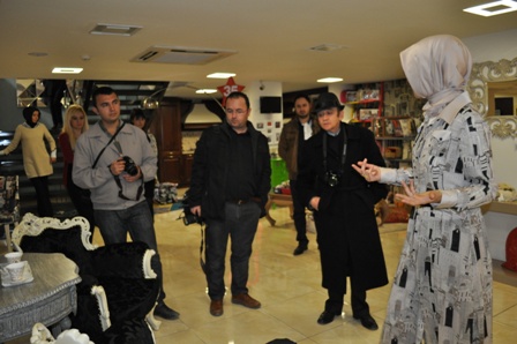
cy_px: 172
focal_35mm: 30
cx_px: 258
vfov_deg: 43.5
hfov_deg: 62.0
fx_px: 431
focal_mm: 20
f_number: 3.8
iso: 800
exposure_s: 1/60
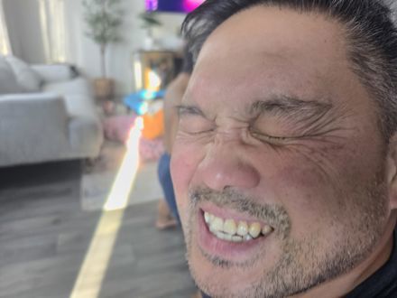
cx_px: 198
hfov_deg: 73.9
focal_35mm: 23
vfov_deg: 58.9
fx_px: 264
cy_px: 149
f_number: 1.7
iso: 160
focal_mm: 6.3
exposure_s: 1/120
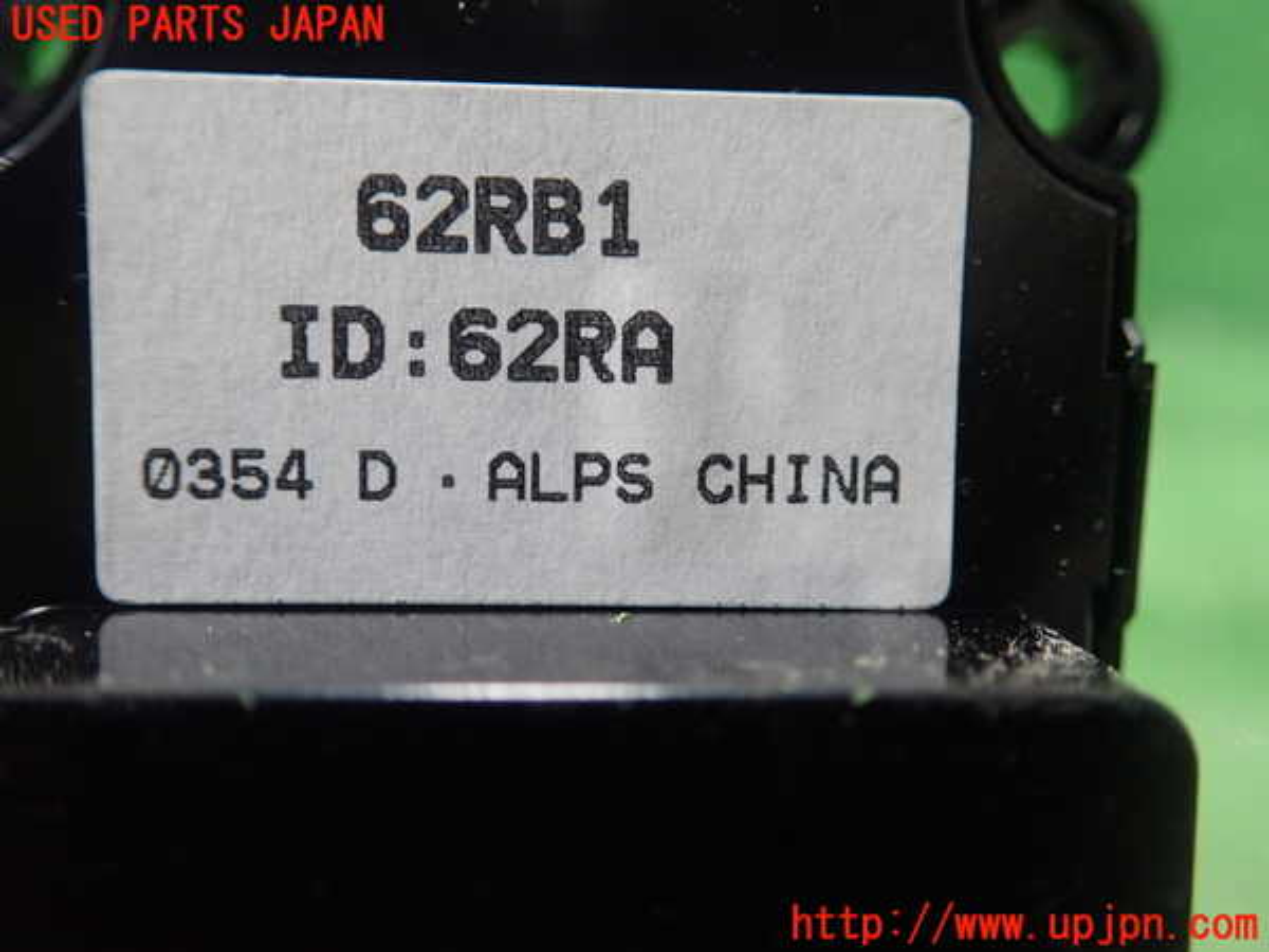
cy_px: 476
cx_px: 634
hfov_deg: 60.0
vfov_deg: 46.8
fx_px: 1100
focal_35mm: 30
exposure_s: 1/125
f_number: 2.3
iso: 500
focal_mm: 5.5
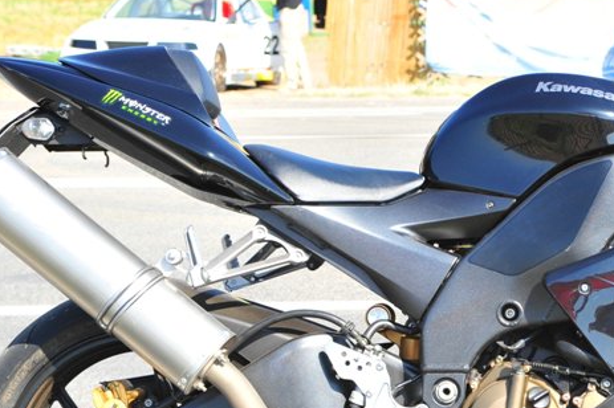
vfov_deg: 11.9
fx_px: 1960
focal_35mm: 115
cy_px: 307
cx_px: 504
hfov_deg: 17.6
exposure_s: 1/200
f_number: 7.1
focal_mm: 52
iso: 200
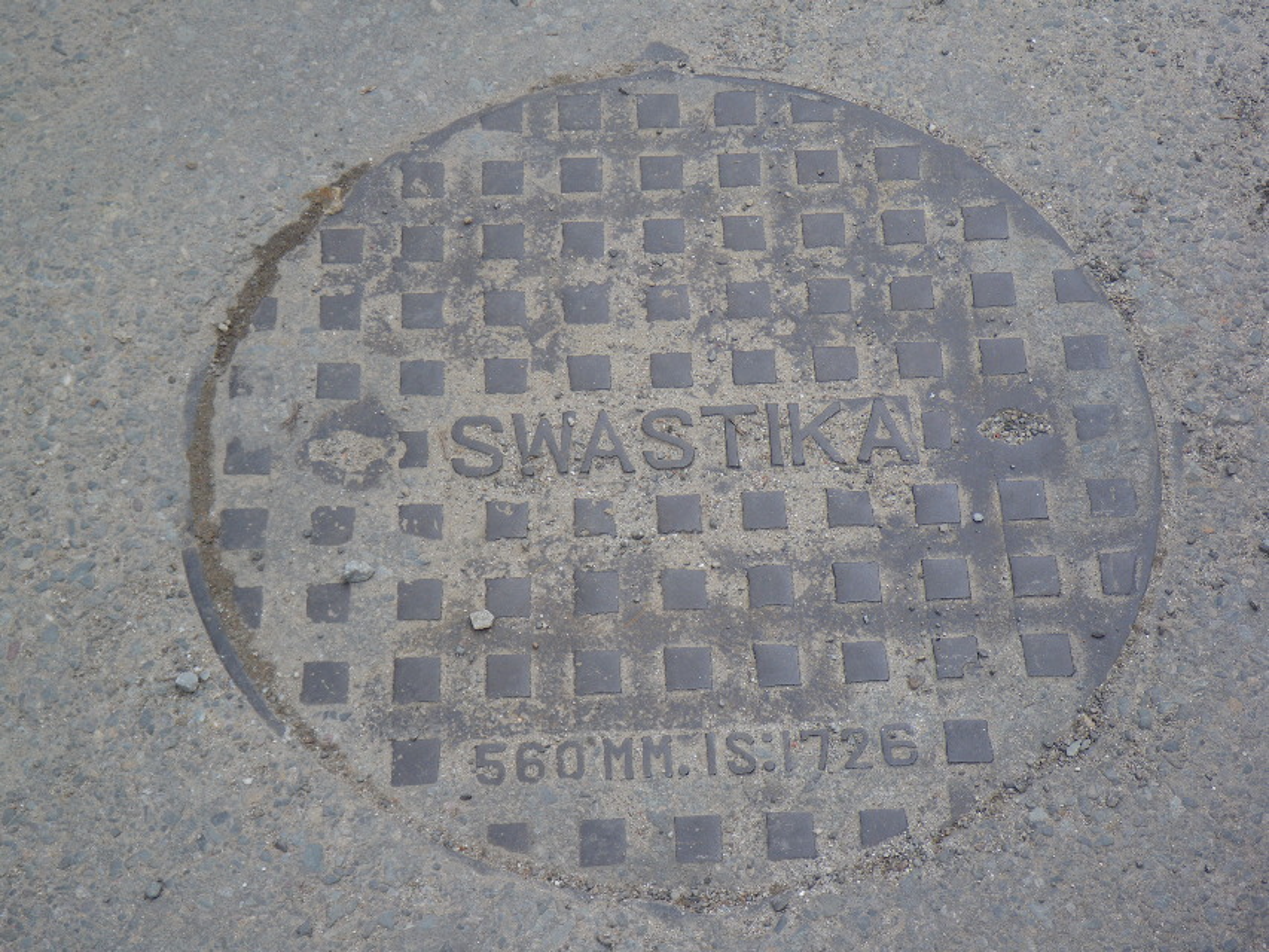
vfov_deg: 23.7
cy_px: 476
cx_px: 634
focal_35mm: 62
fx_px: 2273
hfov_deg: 31.2
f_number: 4.6
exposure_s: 1/100
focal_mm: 11.1
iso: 50
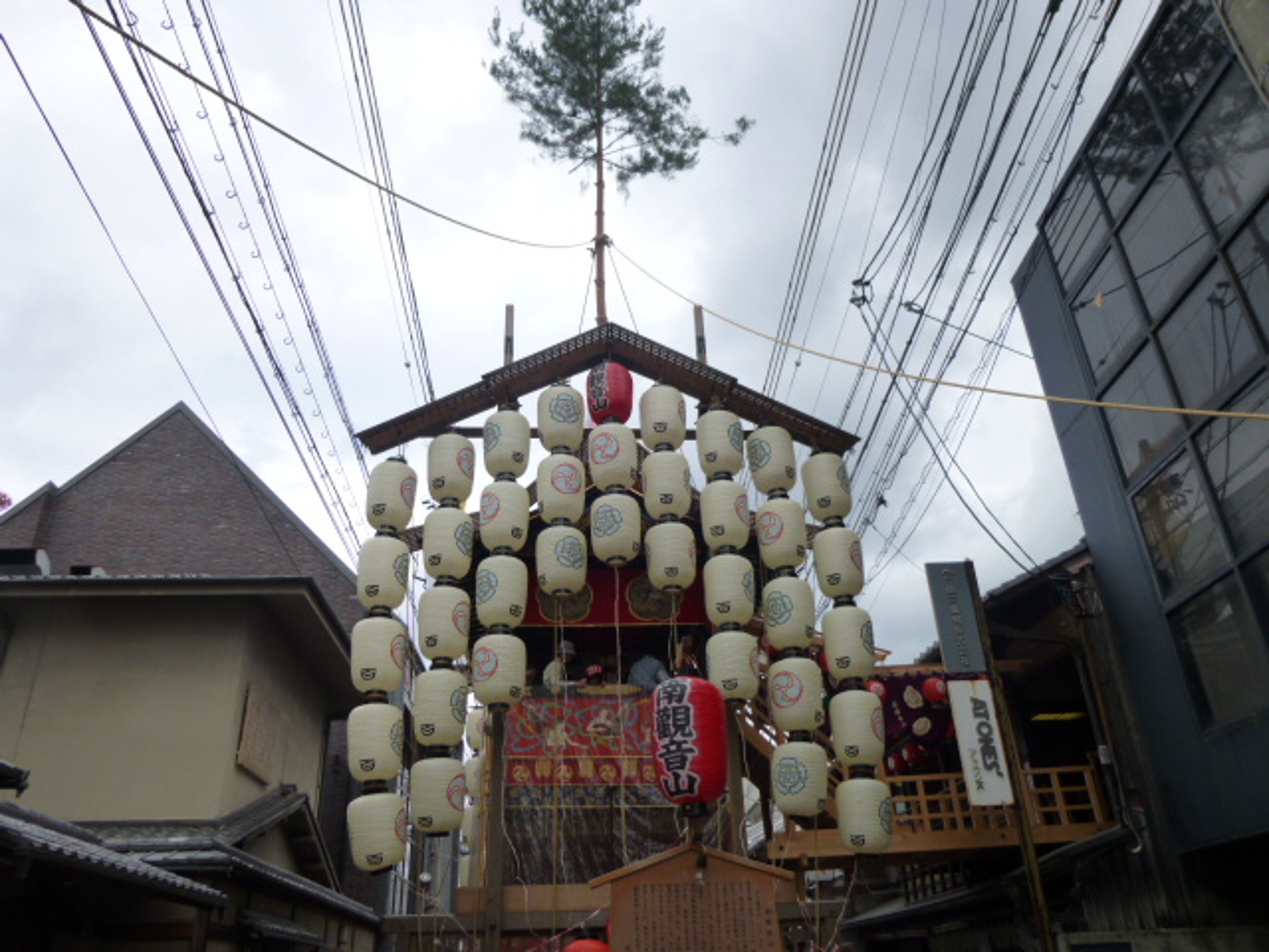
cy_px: 476
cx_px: 634
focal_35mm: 25
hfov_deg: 69.4
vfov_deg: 54.9
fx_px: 916
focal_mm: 4.5
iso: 160
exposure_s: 1/1000
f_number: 3.1
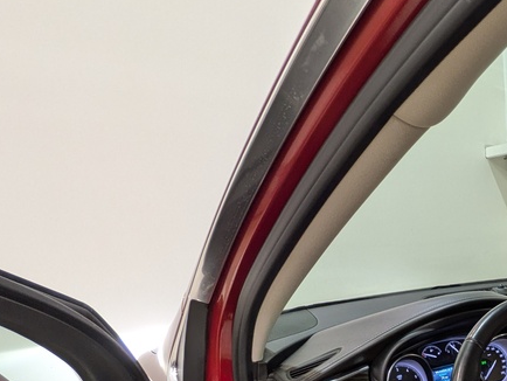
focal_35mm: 33
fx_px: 484
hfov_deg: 43.4
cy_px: 432
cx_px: 553
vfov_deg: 35.7
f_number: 2.2
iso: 59
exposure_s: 1/33.3
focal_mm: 1.83
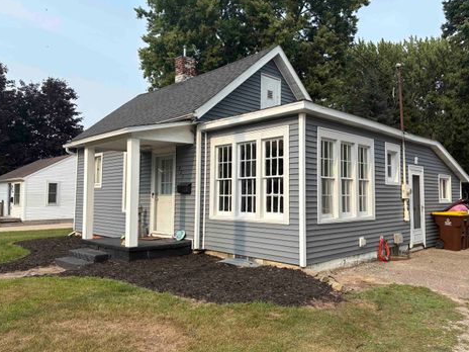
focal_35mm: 28
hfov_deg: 63.4
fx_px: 379
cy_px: 169
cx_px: 244
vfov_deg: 49.7
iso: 50
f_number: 1.6
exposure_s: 1/2075
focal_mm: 5.96
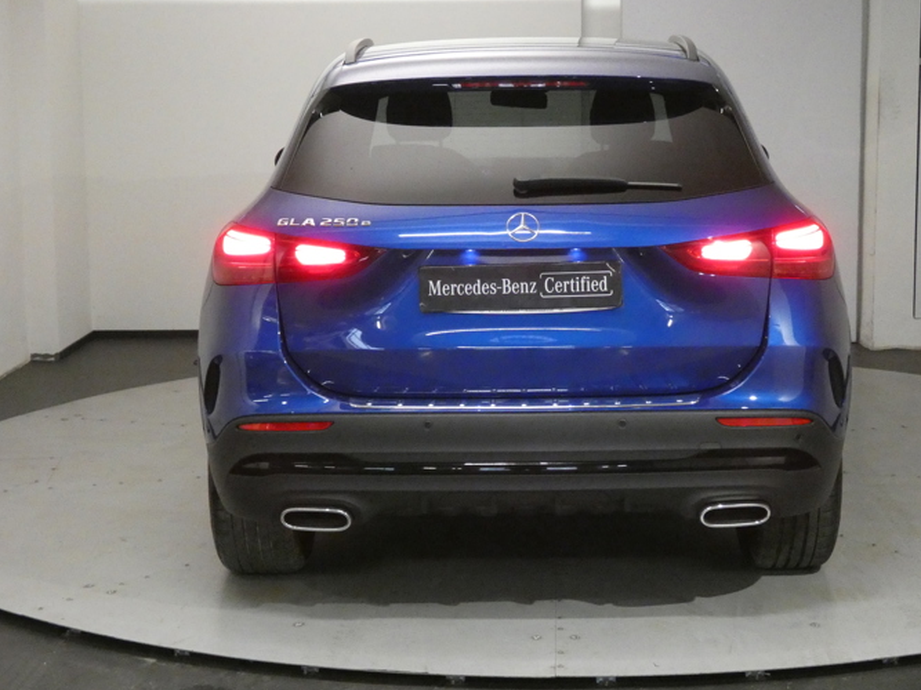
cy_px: 327
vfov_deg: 24.4
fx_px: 1596
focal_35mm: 60
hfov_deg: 32.1
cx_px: 522
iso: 1600
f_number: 3.9
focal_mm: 9
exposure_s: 1/60
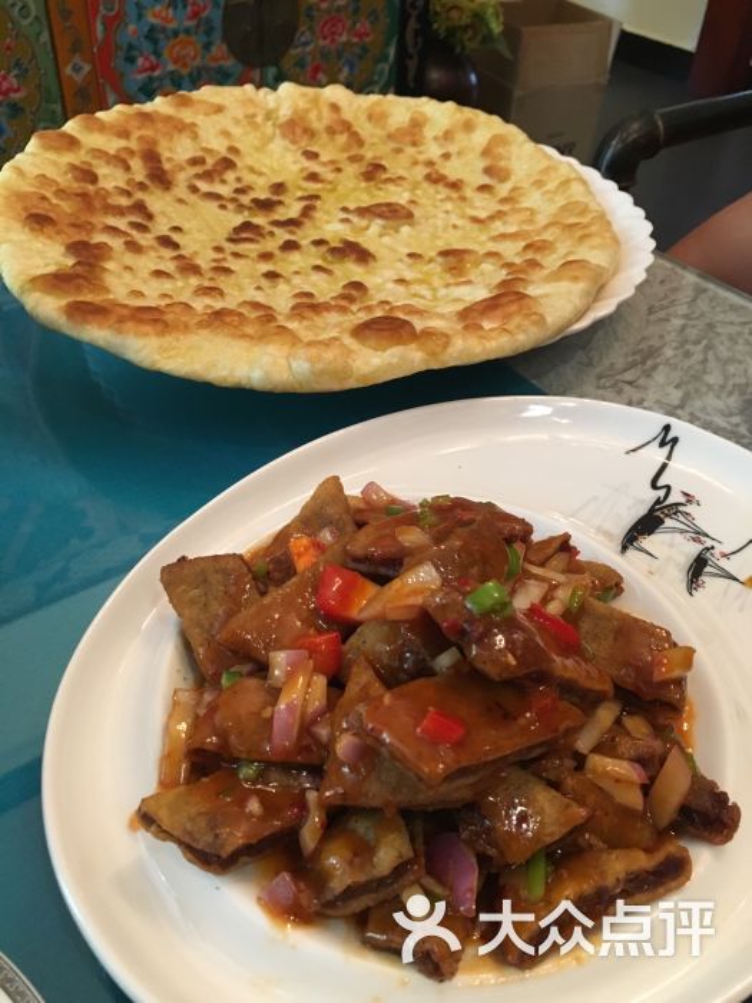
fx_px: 840
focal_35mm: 29
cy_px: 502
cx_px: 376
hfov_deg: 48.2
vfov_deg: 61.7
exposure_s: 1/33
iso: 200
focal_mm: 4.15
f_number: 2.2
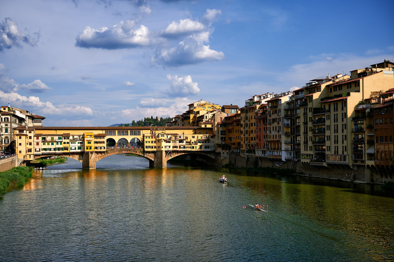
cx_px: 197
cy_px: 131
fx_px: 459
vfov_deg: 31.9
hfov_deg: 46.4
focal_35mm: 42
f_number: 8
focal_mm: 42
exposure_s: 1/320
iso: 100
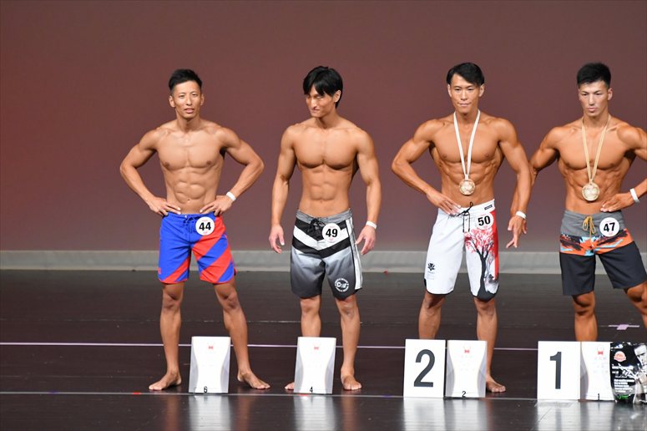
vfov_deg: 4.6
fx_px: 5389
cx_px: 324
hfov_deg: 6.9
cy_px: 216
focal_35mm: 300
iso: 4000
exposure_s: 1/400
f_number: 5.6
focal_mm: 200
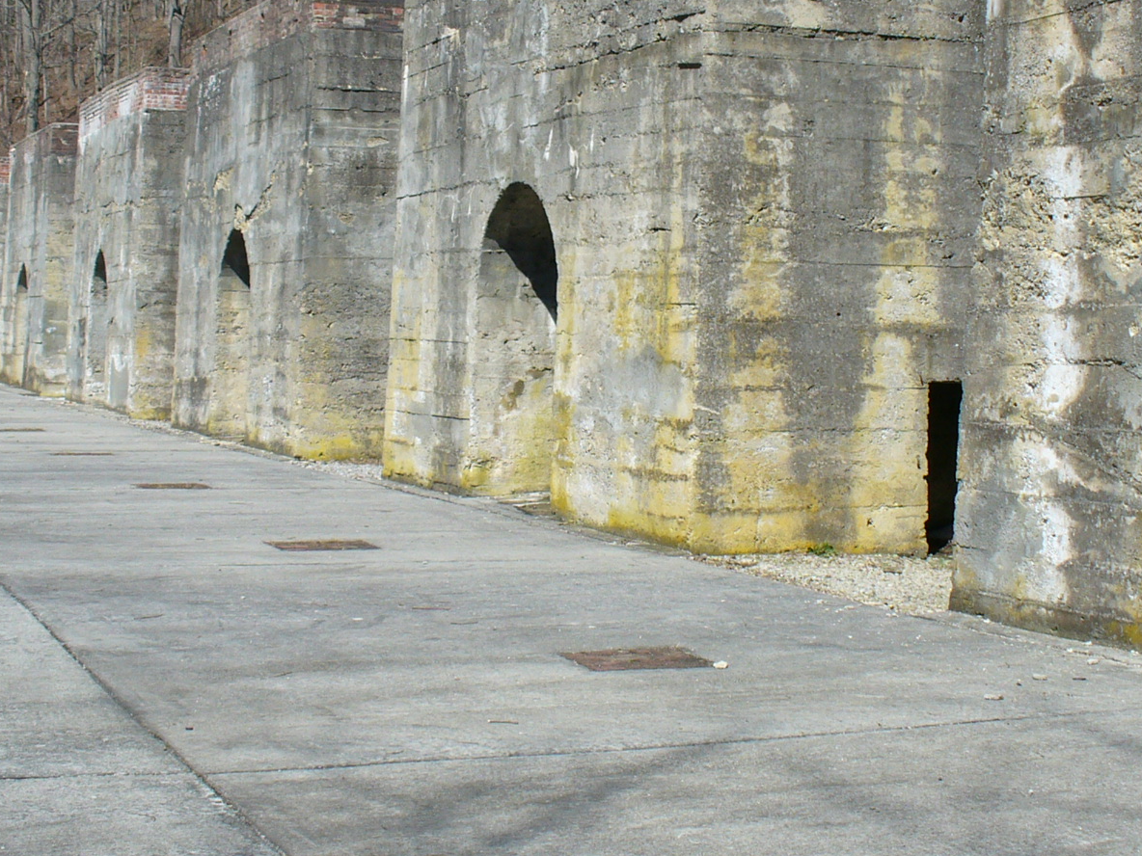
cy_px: 228
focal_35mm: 64
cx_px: 626
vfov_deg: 22.7
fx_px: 2111
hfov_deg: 30.2
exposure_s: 1/400
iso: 80
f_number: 5.6
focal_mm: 6.1
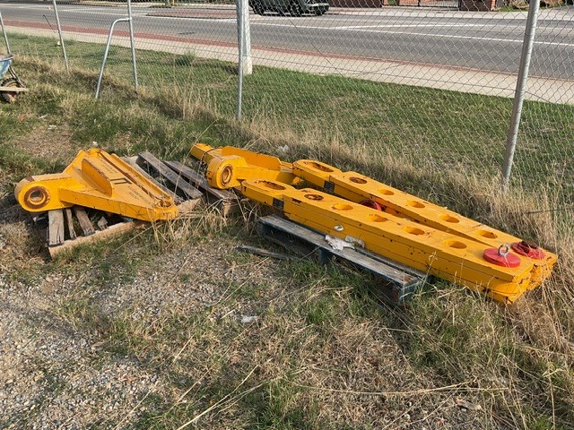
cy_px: 215
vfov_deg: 48.2
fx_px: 481
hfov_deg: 61.7
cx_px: 287
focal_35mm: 29
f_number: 1.8
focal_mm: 3
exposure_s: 1/962
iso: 16
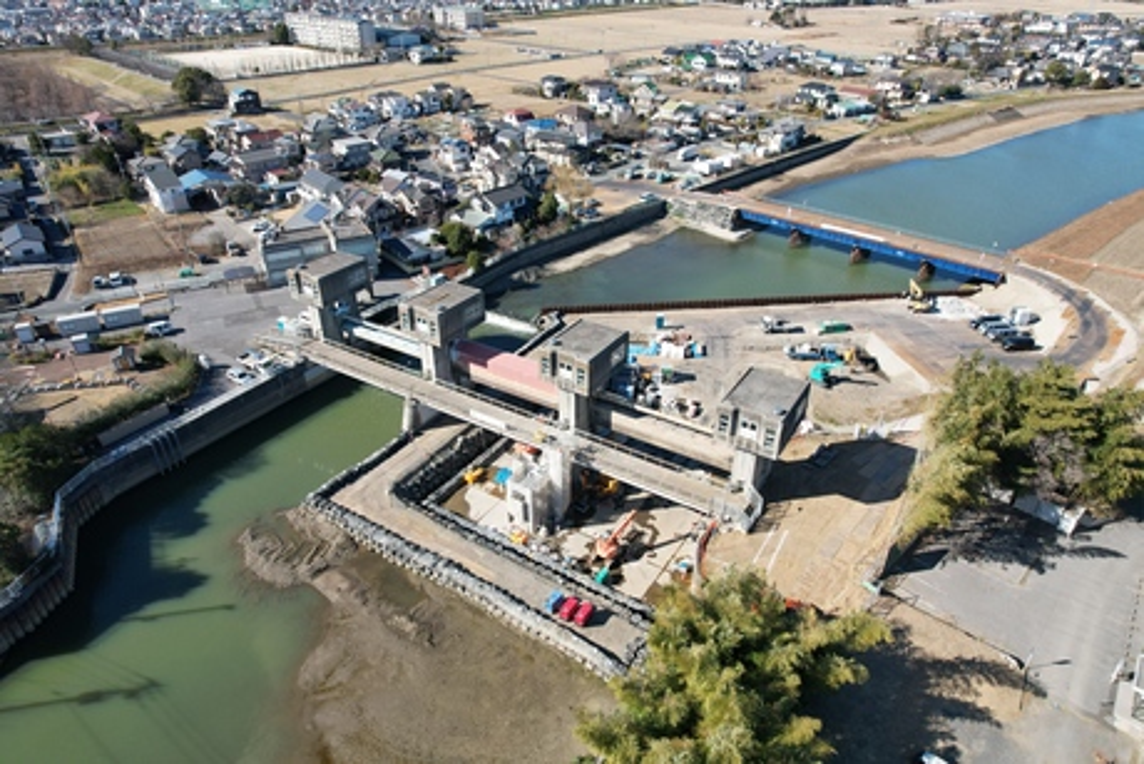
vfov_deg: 57.3
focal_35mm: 22
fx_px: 699
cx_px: 572
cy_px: 382
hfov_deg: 78.6
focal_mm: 8.38
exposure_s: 1/1250
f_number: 2.8
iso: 130
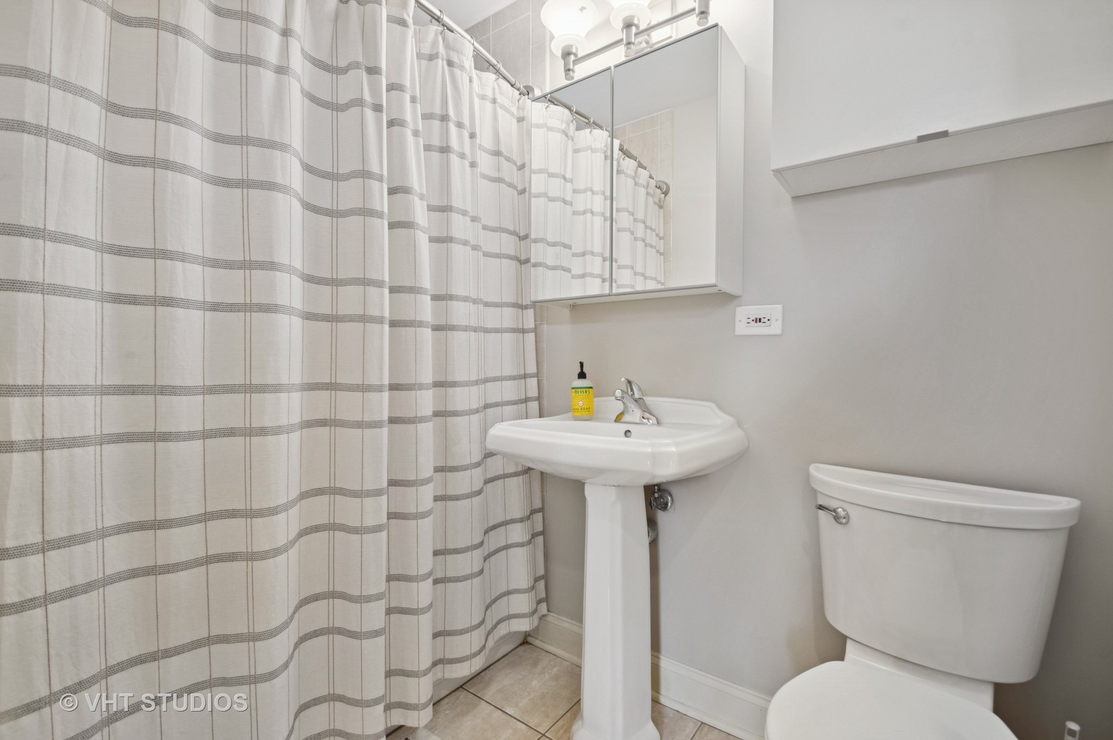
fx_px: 463
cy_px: 370
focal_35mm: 15
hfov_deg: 100.4
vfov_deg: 77.2
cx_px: 556
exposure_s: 1/1.25
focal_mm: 10
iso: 200
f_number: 11
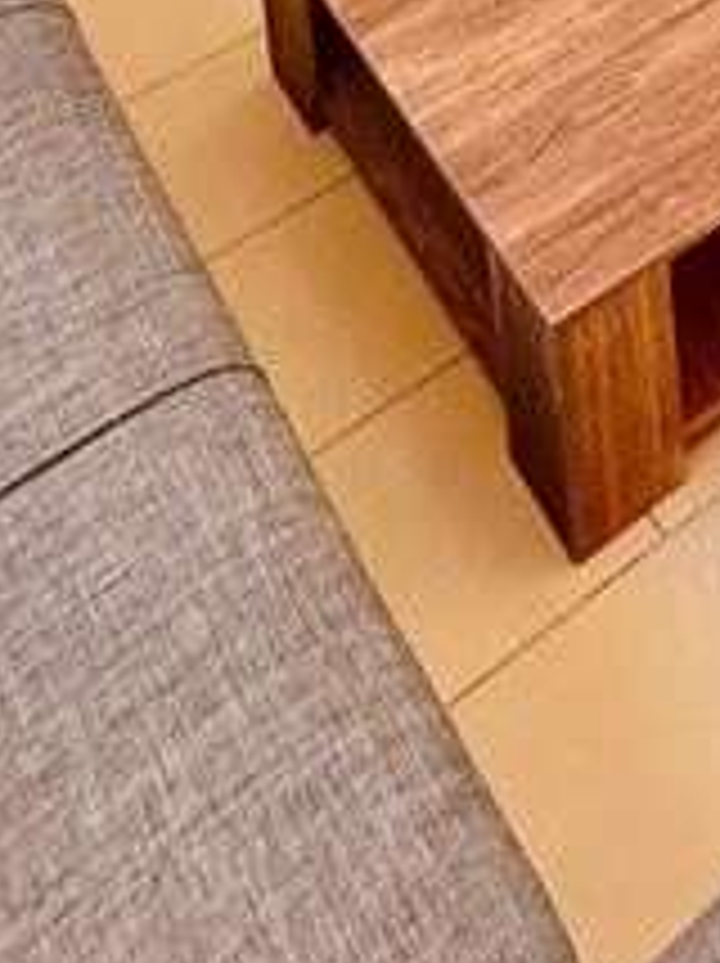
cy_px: -1098
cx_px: 675
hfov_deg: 21.3
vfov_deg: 17.4
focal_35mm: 67
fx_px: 1862
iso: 100
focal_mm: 2.22
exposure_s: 1/99
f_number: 2.2
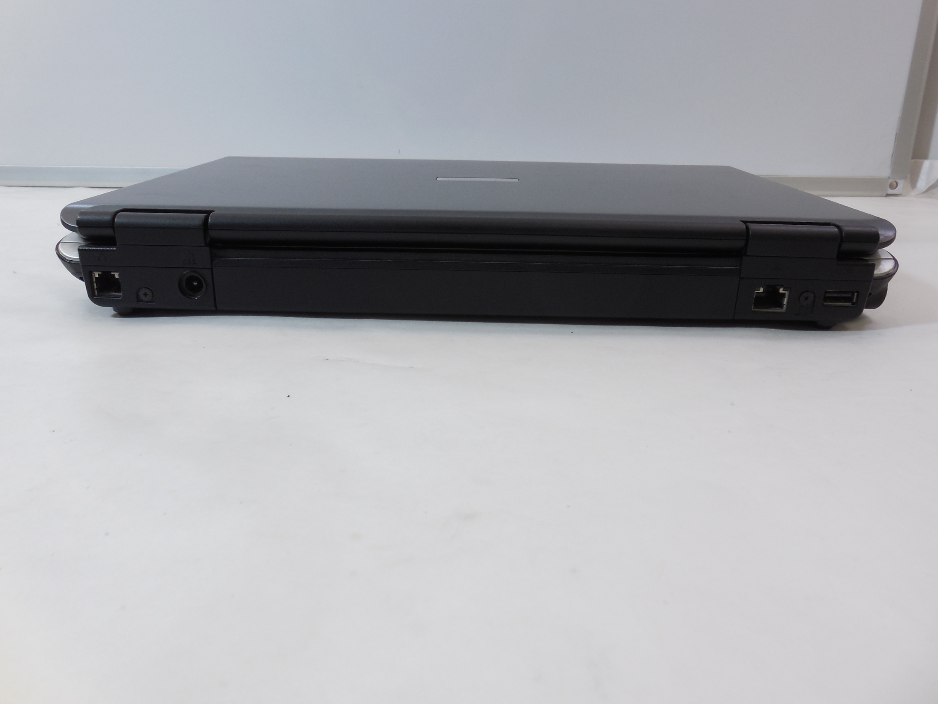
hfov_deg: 67.3
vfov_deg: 53.1
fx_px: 705
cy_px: 352
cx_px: 469
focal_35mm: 26
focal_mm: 4.6
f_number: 3.5
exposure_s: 1/50
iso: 125
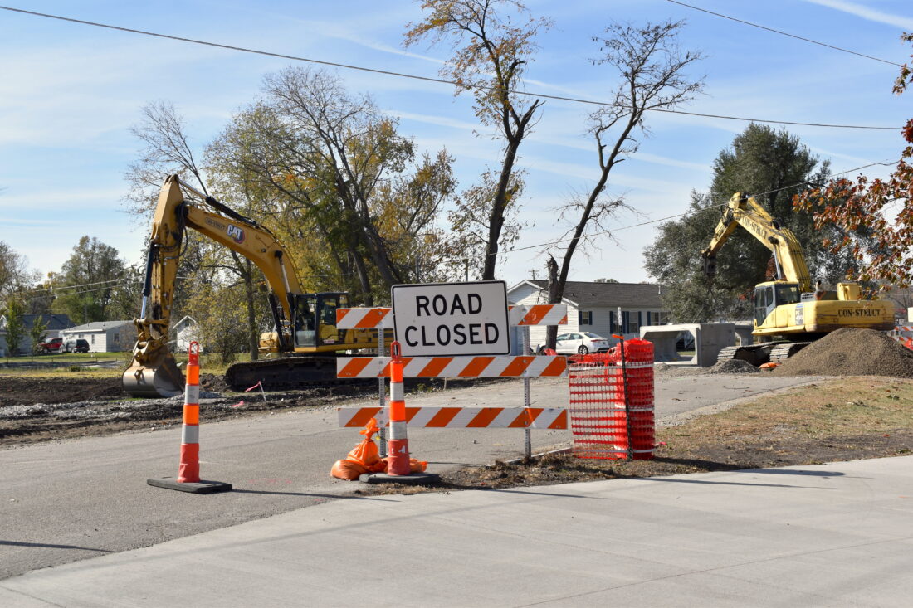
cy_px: 304
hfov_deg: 42.3
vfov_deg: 28.9
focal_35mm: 46
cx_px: 456
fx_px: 1179
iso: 100
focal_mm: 31
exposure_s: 1/250
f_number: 8
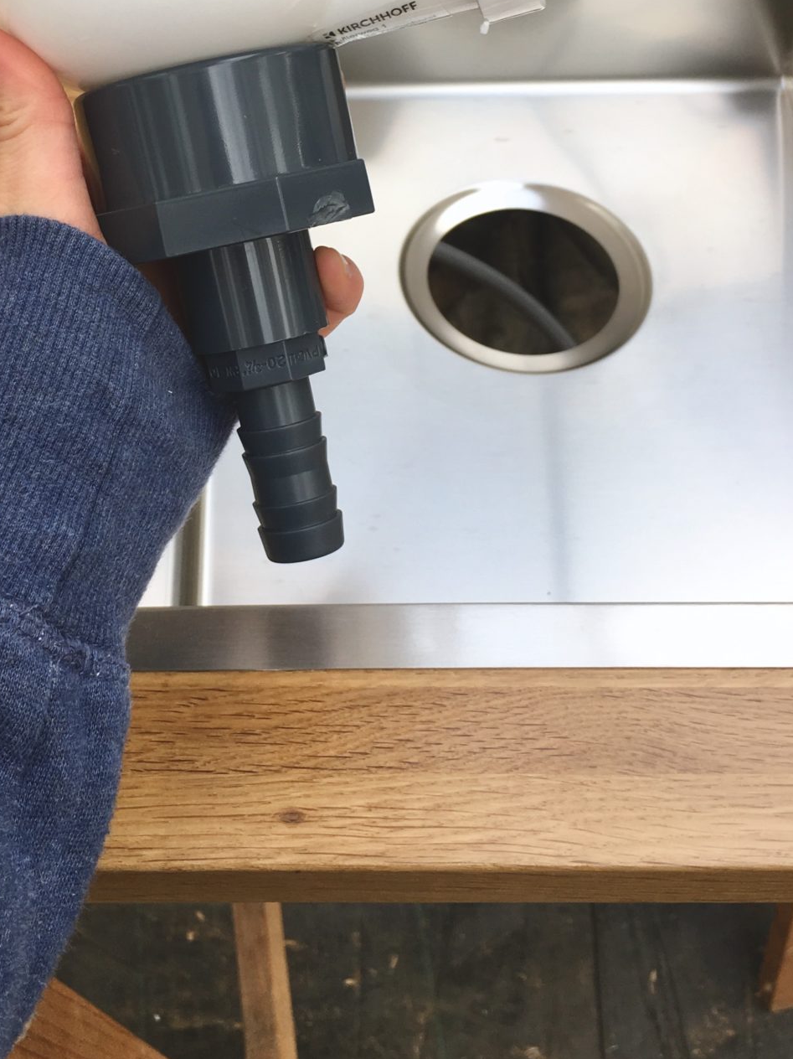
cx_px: 258
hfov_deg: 30.6
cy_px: 245
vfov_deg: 39.2
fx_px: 1437
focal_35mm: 47
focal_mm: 4.15
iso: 25
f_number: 2.2
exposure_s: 1/118
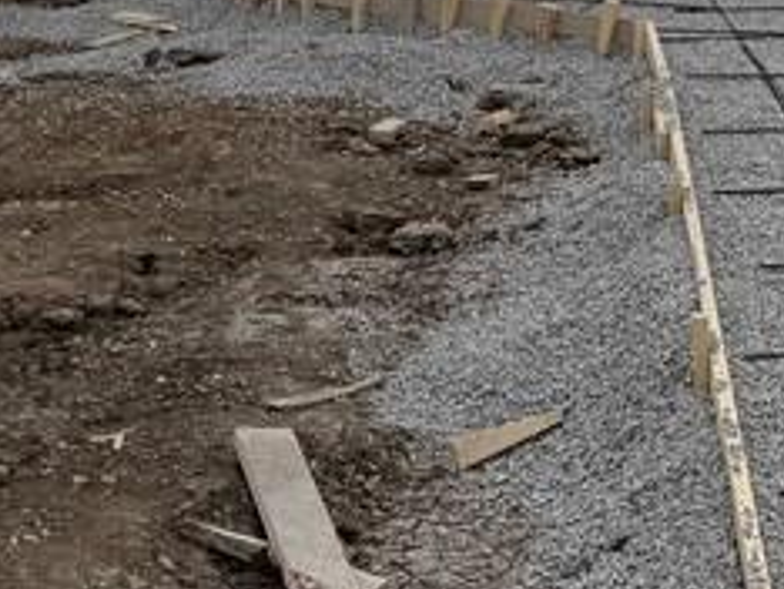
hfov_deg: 18.1
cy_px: -535
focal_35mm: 105
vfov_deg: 12.6
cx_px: 824
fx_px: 2381
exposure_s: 1/8130
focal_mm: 6.76
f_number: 1.78
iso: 80
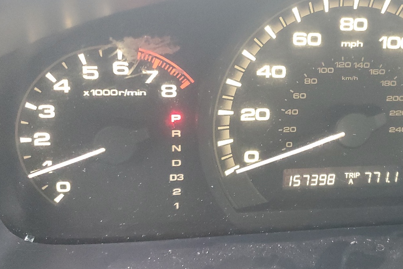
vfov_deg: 31.2
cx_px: 306
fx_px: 481
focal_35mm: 43
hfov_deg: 43.8
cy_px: 121
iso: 406
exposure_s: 1/60.2
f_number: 1.5
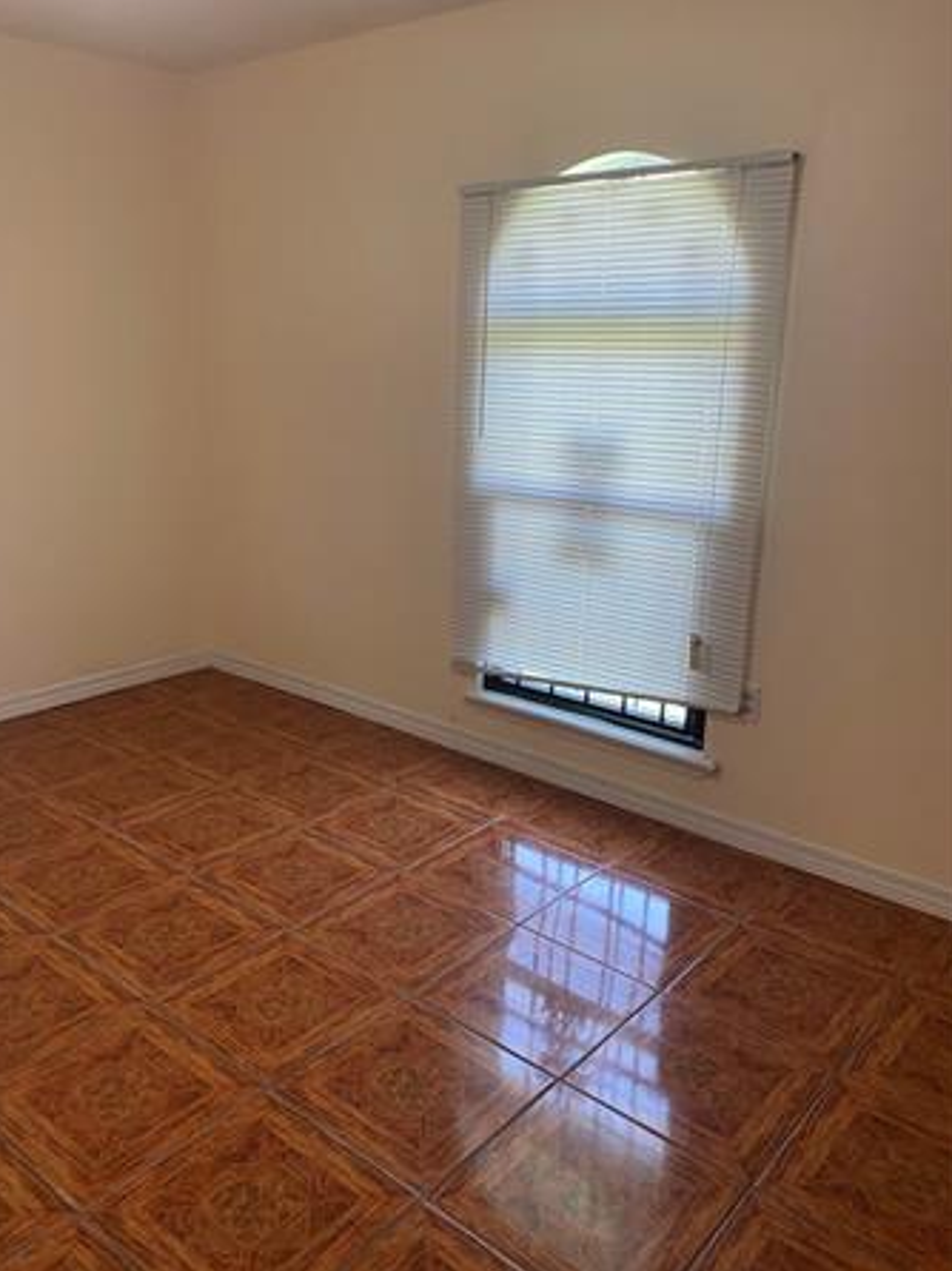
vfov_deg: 63.5
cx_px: 453
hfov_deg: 49.7
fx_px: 1028
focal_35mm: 28
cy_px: 636
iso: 100
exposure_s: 1/60
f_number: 1.8
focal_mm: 4.25
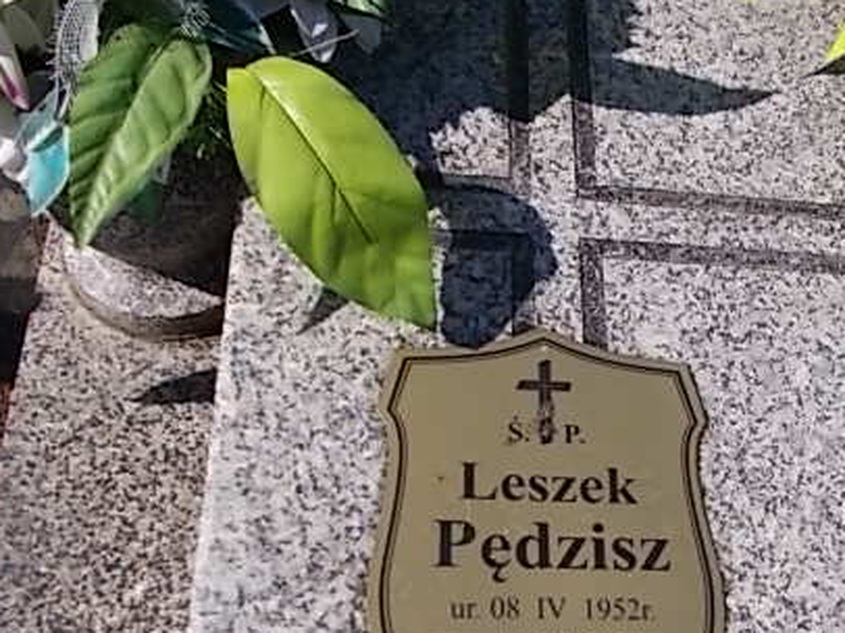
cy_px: 444
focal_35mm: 41
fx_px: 1000
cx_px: 579
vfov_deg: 34.6
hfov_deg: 45.0
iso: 80
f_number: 8
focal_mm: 4.6
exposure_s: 1/200
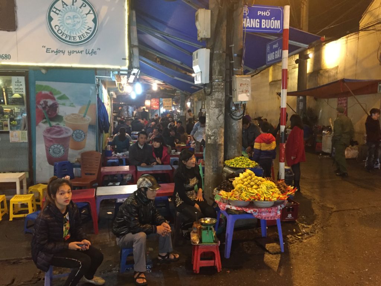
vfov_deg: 48.2
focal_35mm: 29
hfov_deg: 61.7
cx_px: 190
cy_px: 143
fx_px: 319
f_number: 2.2
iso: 250
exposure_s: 1/30
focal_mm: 4.15
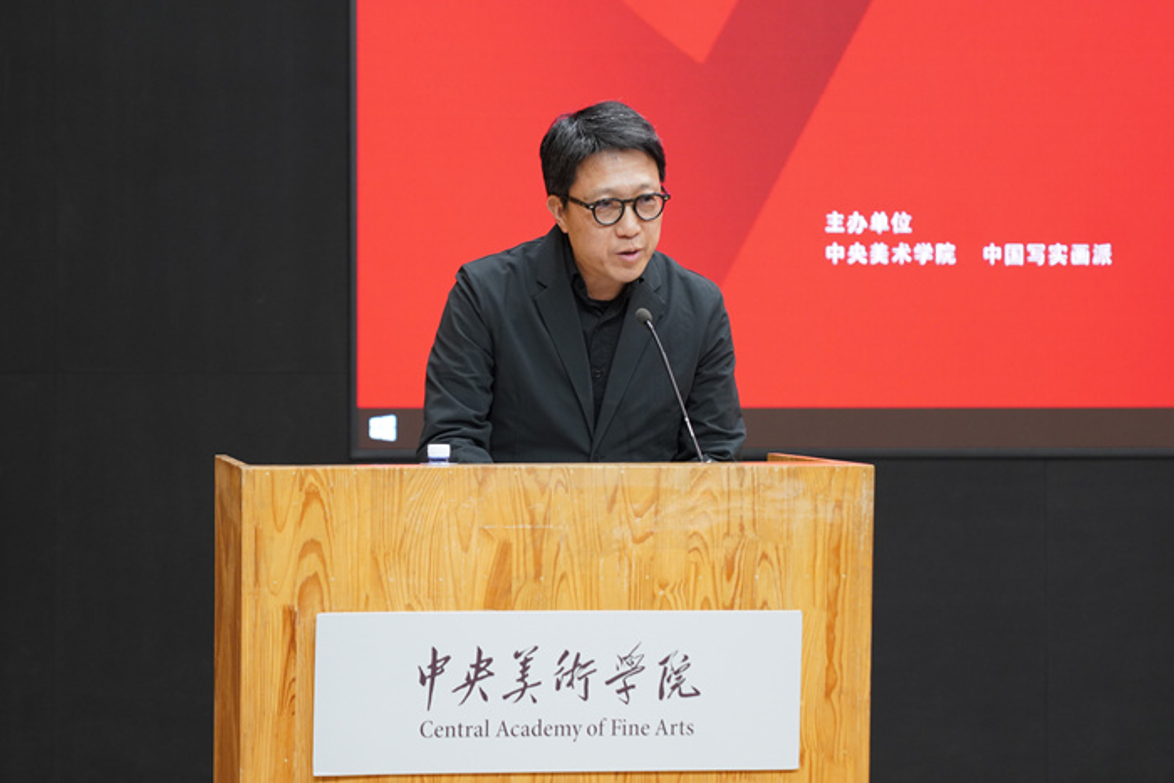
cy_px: 392
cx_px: 587
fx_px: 3425
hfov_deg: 19.5
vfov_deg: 13.0
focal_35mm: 105
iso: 800
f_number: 2.8
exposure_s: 1/100
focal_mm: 70
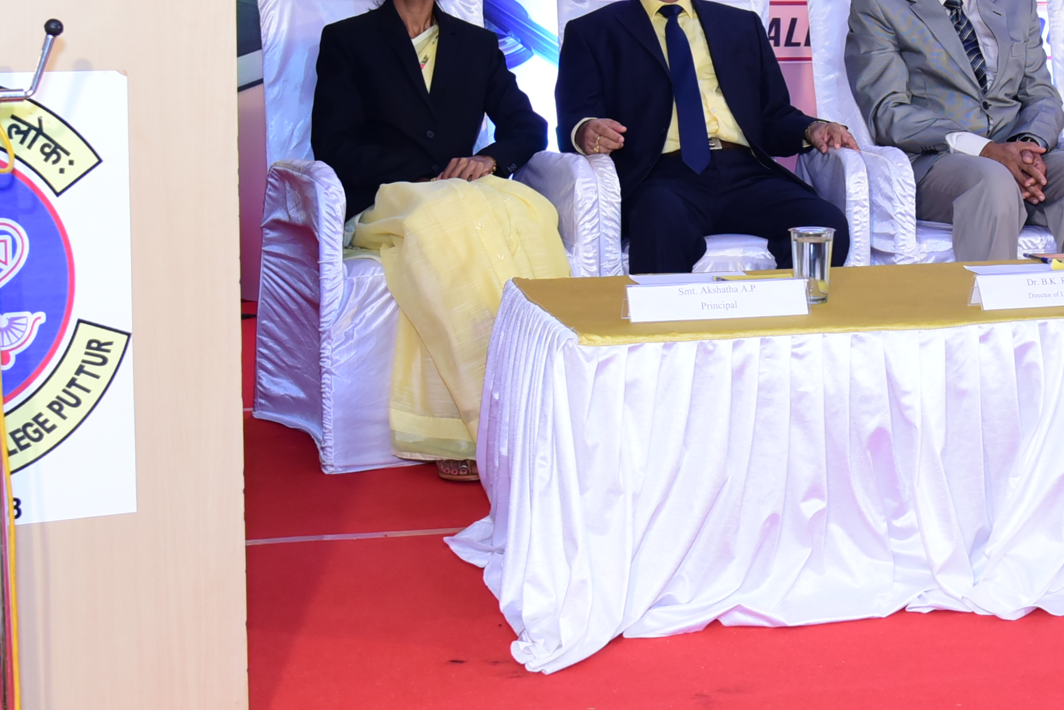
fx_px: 2246
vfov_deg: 17.7
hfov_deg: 26.2
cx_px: 852
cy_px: 78
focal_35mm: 76
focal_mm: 32
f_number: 5
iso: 1250
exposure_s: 1/125
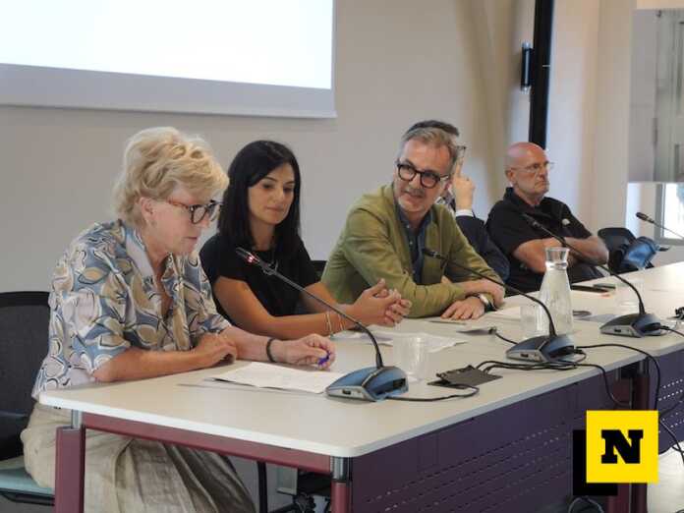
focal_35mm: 66
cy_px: 256
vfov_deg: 22.3
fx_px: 1304
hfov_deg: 29.4
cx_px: 342
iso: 320
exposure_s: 1/50
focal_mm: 14.1
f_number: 3.2
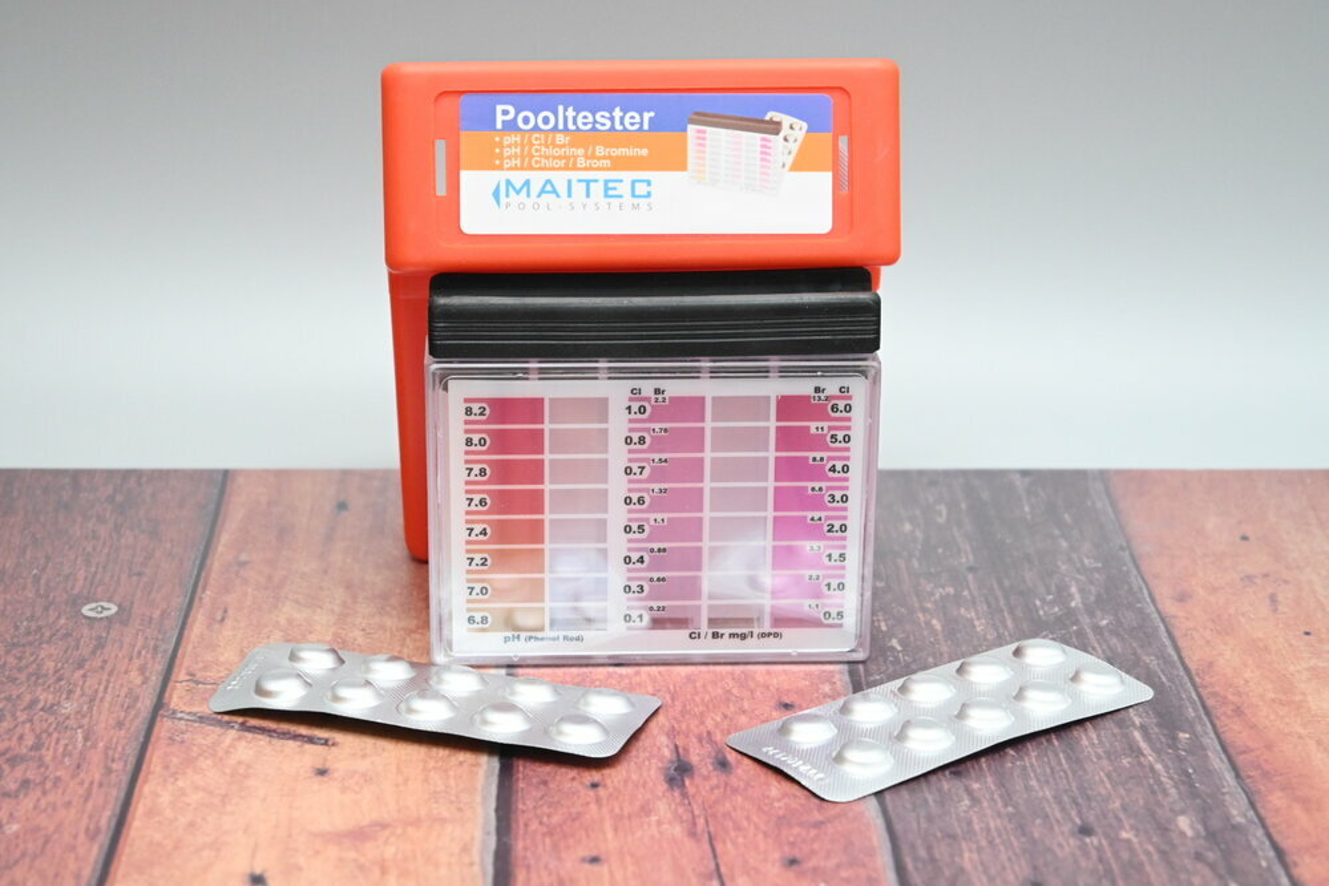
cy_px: 443
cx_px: 664
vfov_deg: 18.2
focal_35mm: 75
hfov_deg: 27.0
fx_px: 2769
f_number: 6.3
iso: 2200
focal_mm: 50
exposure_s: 1/80
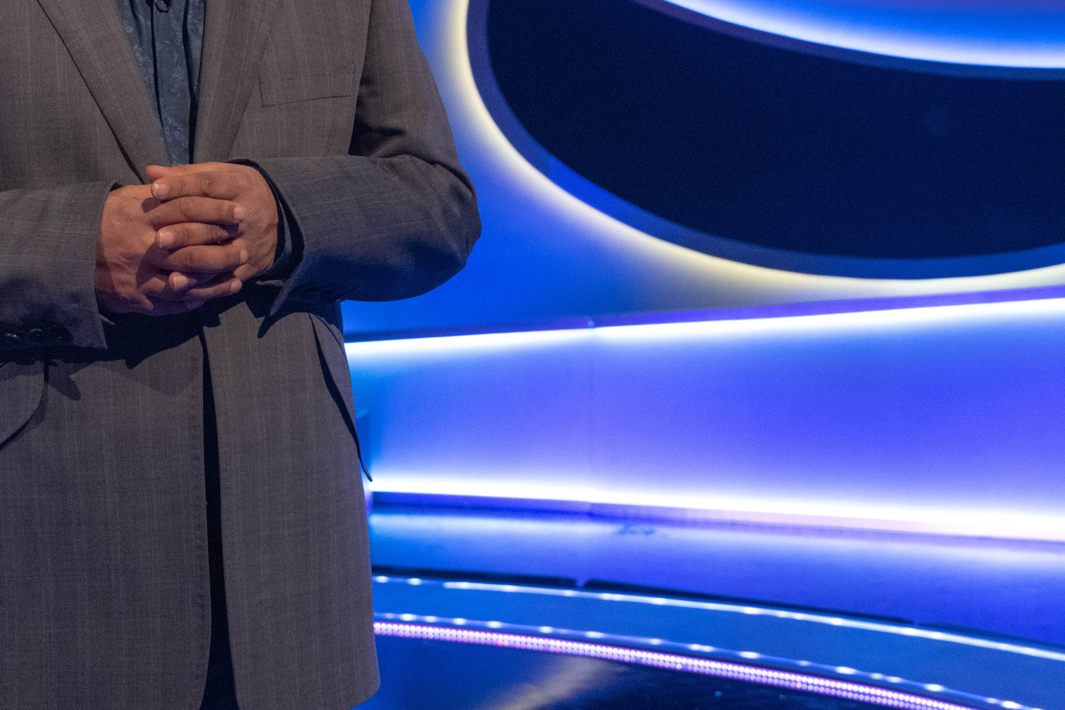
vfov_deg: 16.4
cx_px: 535
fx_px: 2426
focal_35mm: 82
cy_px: 59
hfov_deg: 24.8
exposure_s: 1/160
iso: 3200
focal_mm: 35
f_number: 5
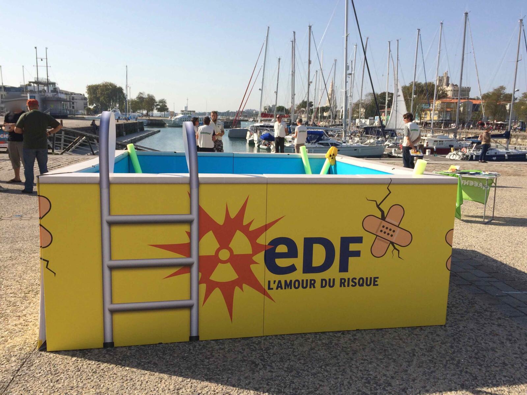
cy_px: 198
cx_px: 264
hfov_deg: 61.7
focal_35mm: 29
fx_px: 442
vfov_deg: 48.2
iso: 32
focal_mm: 4.15
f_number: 2.2
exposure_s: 1/2564
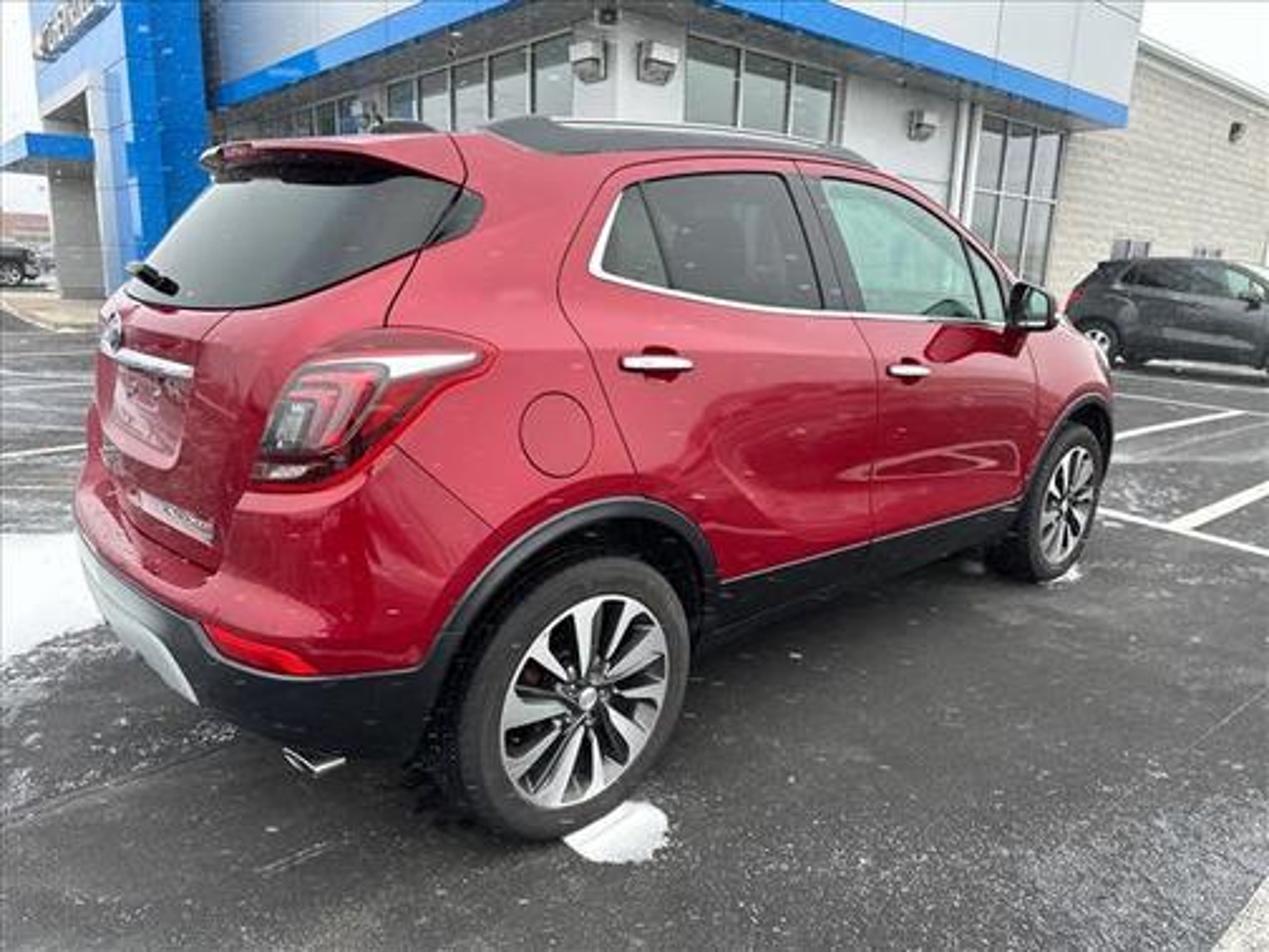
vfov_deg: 56.8
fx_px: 880
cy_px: 476
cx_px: 634
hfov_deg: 71.6
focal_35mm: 24
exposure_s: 1/709
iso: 80
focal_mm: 6.86
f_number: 1.78
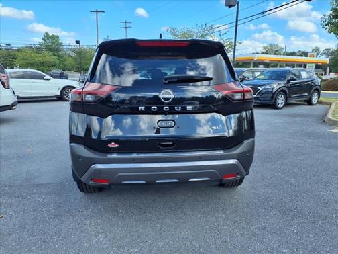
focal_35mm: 27
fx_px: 264
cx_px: 169
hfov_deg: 65.3
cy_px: 127
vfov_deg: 51.4
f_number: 1.9
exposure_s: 1/769
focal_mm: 3.58
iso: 40
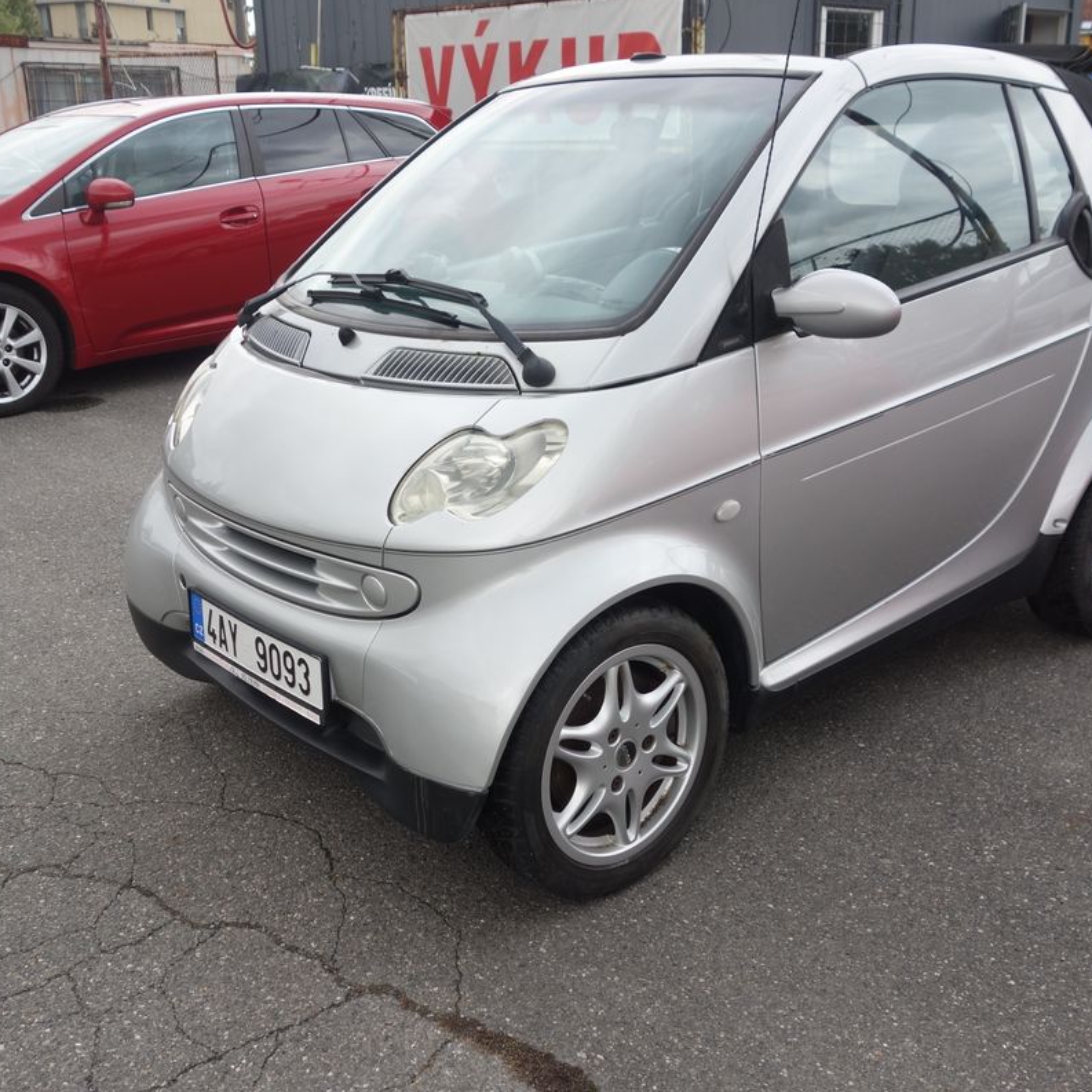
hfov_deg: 46.0
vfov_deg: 46.0
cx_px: 571
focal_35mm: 36
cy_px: 544
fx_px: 1285
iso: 125
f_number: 3.5
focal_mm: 10.4
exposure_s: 1/100
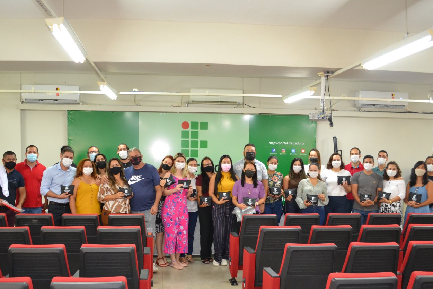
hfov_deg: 54.4
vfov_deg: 37.5
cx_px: 201
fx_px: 421
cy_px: 186
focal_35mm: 35
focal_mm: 18
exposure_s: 1/60
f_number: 3.5
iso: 1400
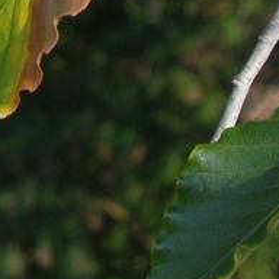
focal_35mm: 191
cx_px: -199
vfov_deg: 8.9
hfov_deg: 8.8
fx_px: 1742
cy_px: -162
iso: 400
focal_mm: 28
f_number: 7.1
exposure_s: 1/200
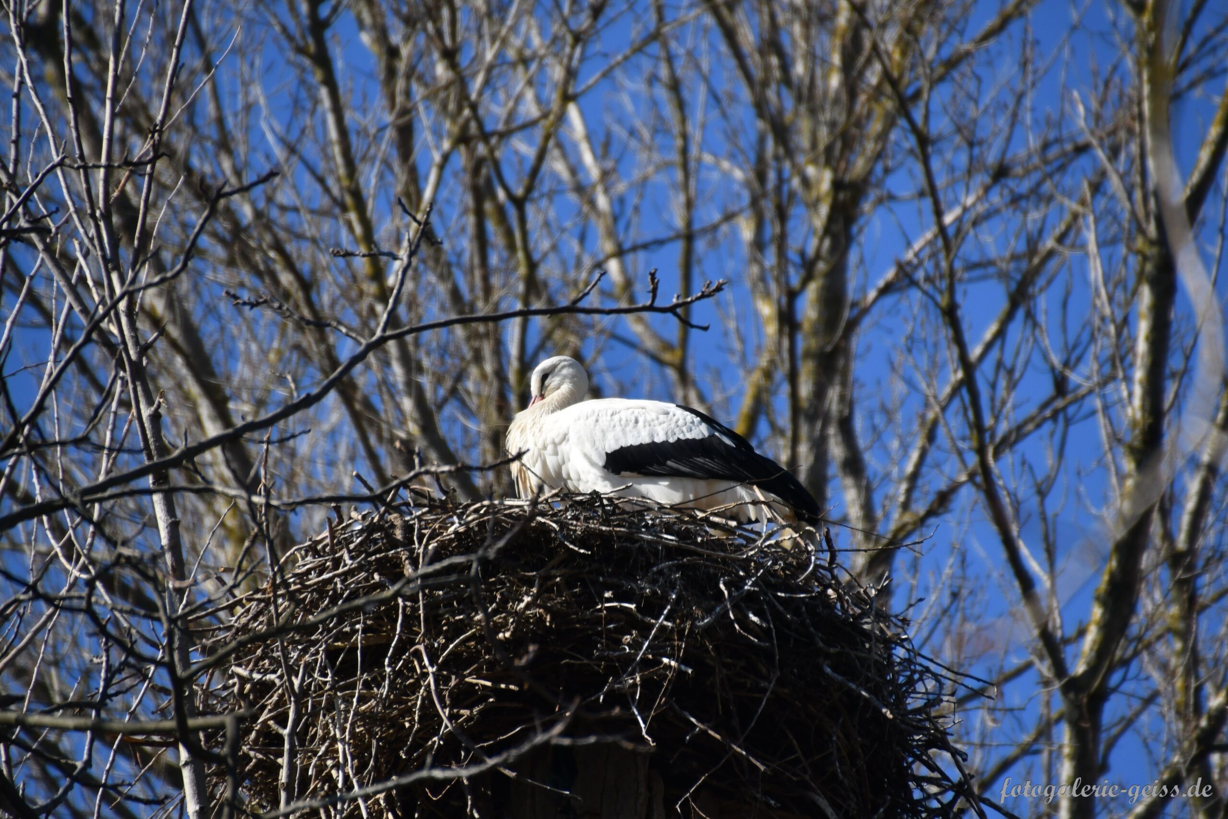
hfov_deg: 5.1
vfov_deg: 3.4
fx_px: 13815
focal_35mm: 405
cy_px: 410
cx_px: 614
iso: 400
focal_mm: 270
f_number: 6.3
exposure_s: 1/1600
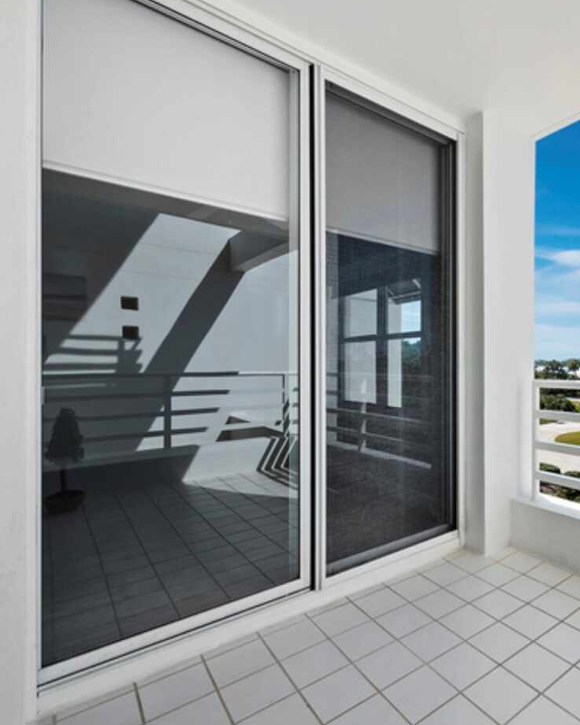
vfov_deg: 83.3
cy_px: 357
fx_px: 408
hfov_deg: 62.6
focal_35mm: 19
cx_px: 491
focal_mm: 7
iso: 400
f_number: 11
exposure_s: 1/160
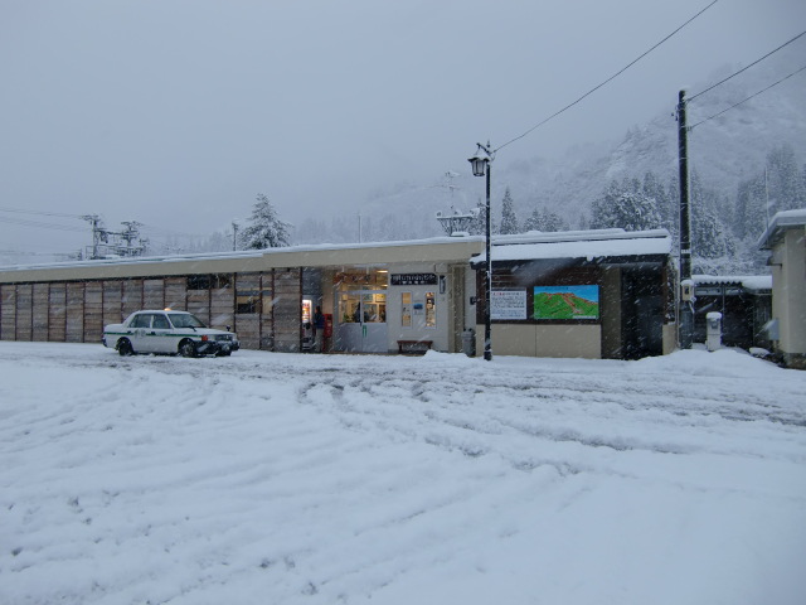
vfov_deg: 49.7
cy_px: 302
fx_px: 652
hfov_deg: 63.4
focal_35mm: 28
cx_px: 403
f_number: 2.6
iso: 64
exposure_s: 1/60
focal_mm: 4.9
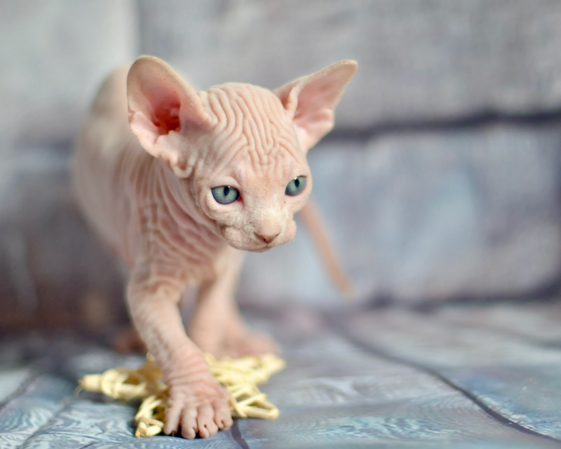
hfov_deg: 22.5
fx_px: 1412
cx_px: 321
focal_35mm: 85
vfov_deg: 18.1
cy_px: 224
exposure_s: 1/2000
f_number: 1.4
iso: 800
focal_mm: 50
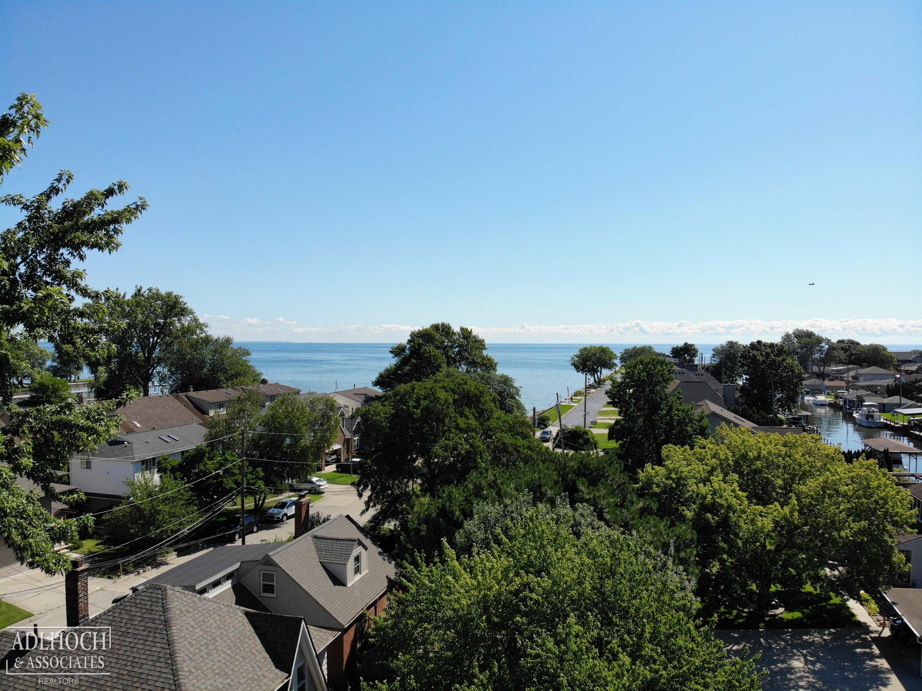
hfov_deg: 71.6
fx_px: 639
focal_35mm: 24
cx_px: 461
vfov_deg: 56.8
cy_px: 346
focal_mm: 4.5
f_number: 2.8
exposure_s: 1/1265
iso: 100
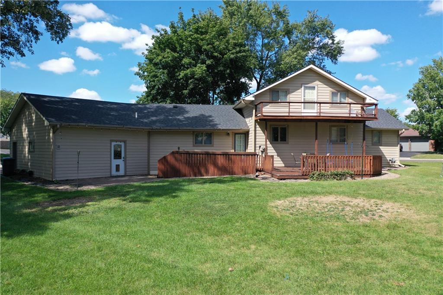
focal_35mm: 28
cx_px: 222
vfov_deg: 46.4
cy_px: 148
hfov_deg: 65.5
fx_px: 344
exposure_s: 1/1000
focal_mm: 10.26
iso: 100
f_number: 2.8
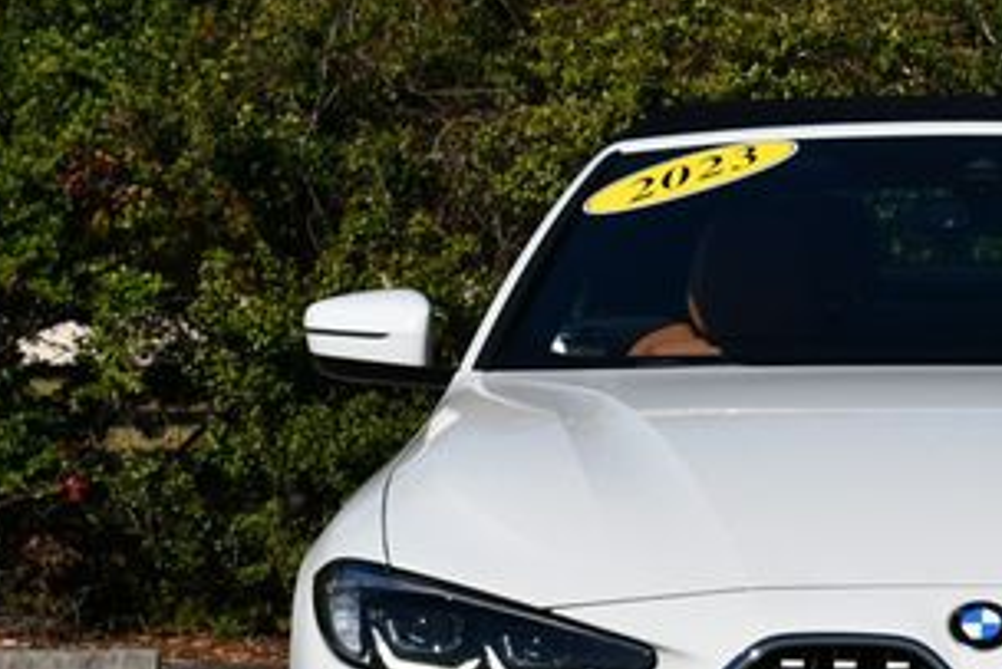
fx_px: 6098
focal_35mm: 219
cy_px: 534
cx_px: 1005
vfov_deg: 6.3
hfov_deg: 9.3
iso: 100
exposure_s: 1/400
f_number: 10
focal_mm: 52
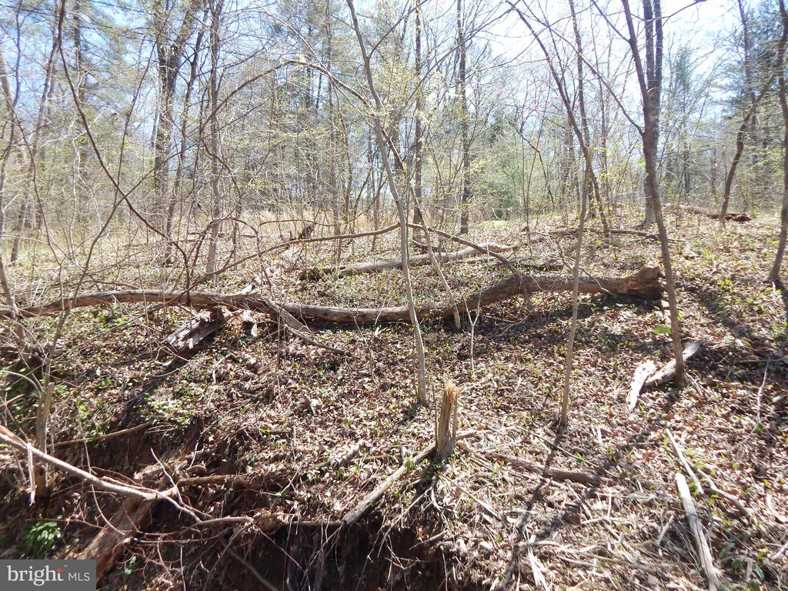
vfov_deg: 61.1
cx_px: 394
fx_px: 501
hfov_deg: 76.4
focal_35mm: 22
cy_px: 296
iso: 125
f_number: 3
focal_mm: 4
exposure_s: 1/400
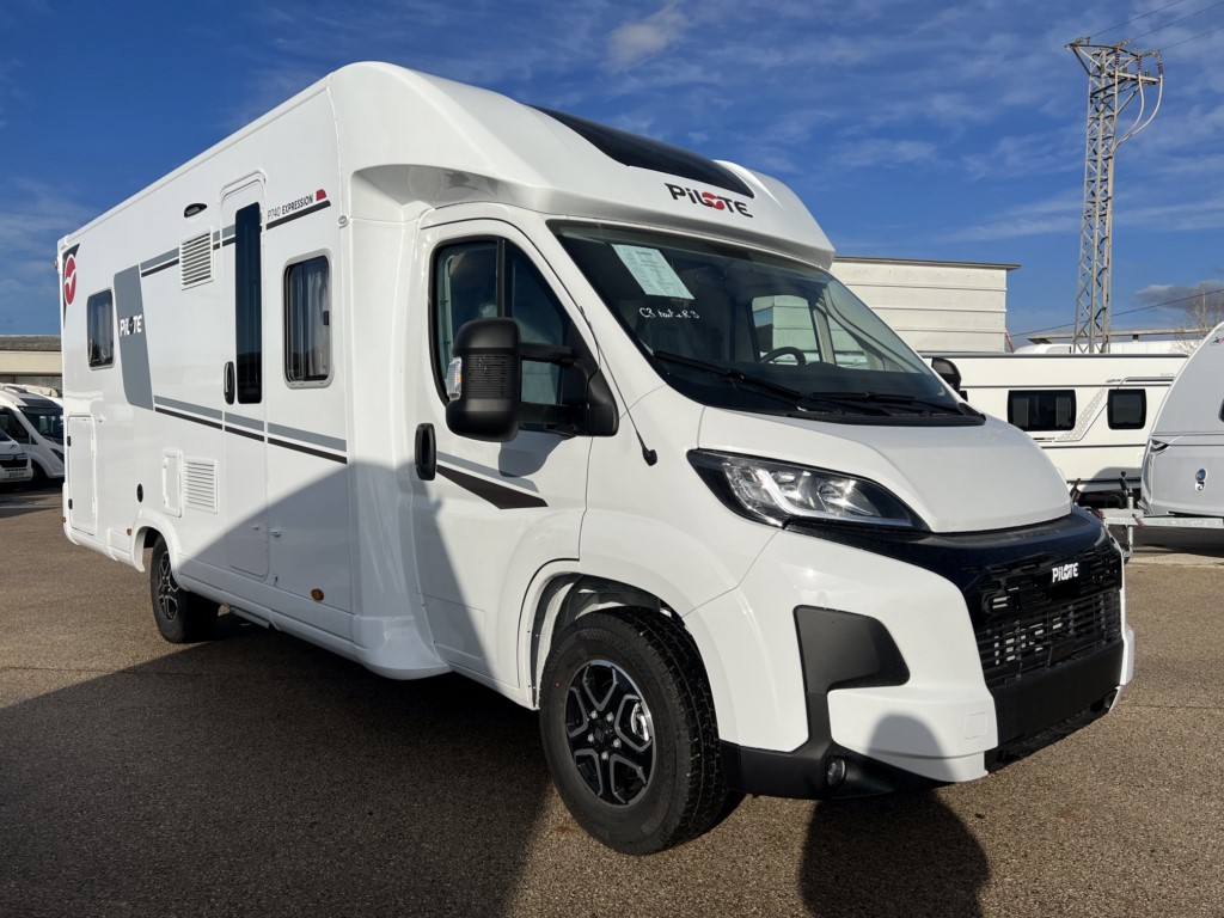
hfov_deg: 67.3
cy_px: 459
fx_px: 919
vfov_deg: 53.1
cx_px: 612
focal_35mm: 26
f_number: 1.5
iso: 50
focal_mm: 5.7
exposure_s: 1/12658
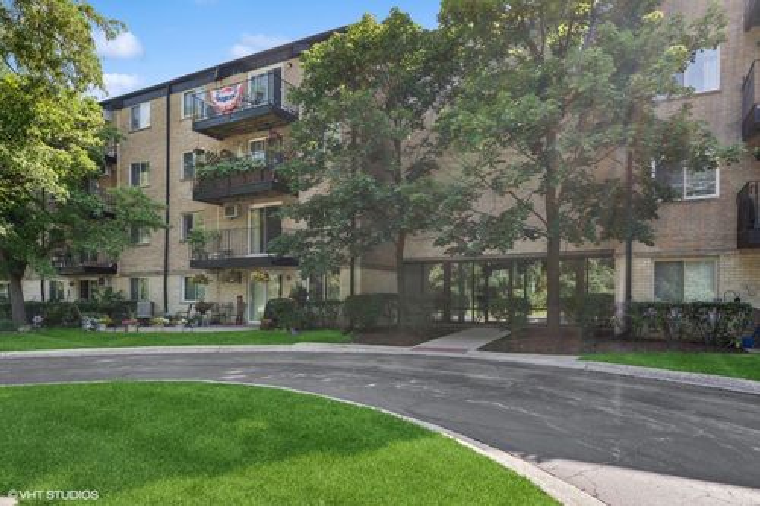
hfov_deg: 79.9
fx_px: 454
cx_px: 380
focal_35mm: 22
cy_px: 253
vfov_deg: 58.3
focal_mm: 21.5
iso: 200
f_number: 9
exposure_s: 1/80
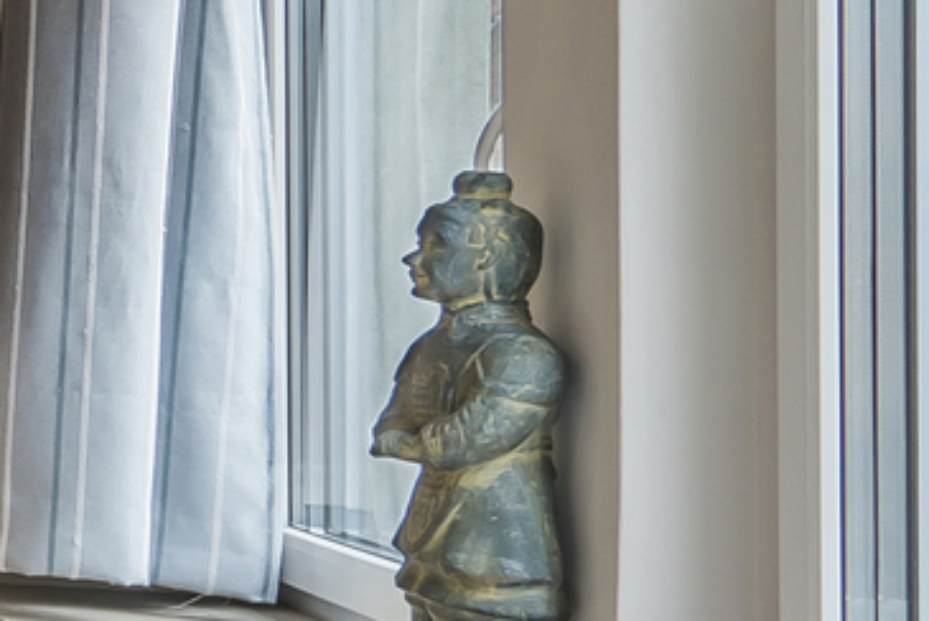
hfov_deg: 10.9
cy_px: 228
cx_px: -1983
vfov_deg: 14.9
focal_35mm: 92
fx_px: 2376
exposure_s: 1/5
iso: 250
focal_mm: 14
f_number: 8
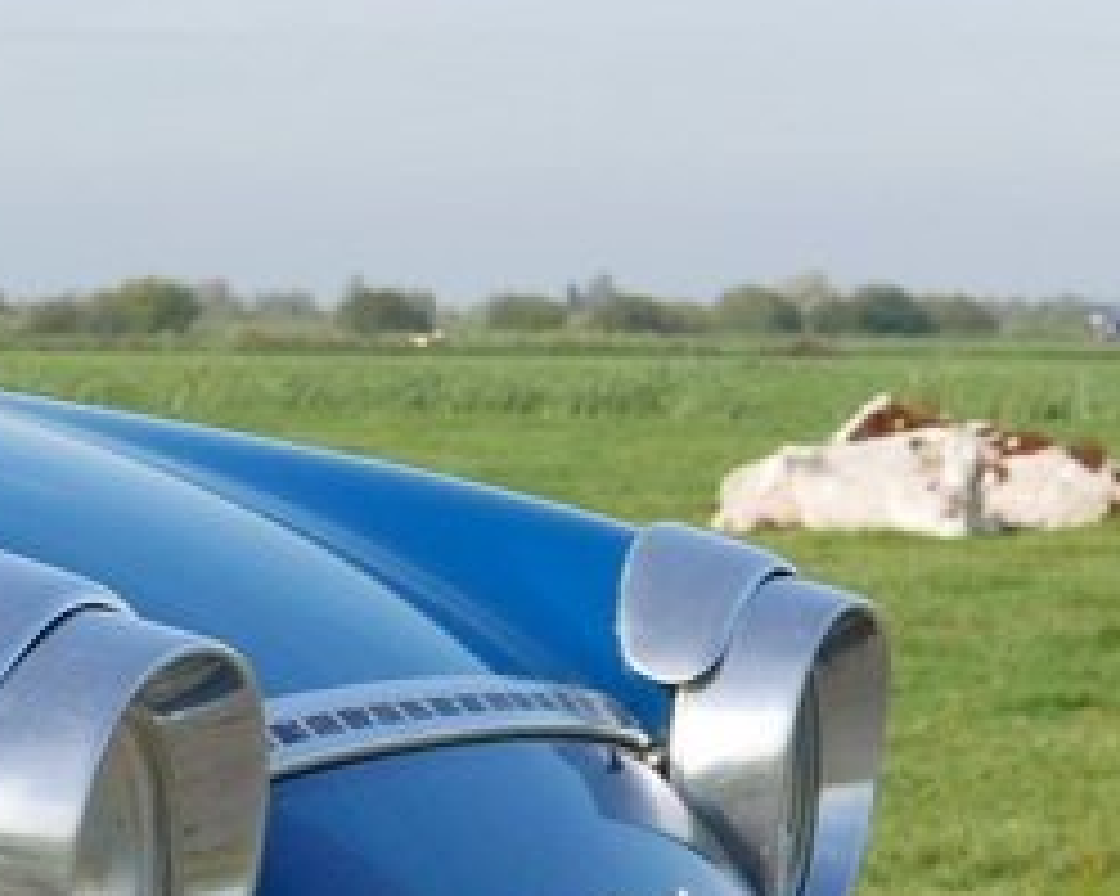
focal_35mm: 208
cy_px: 1139
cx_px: -391
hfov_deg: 9.1
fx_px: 6892
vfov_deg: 7.4
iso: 200
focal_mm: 20.6
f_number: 5.6
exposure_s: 1/500
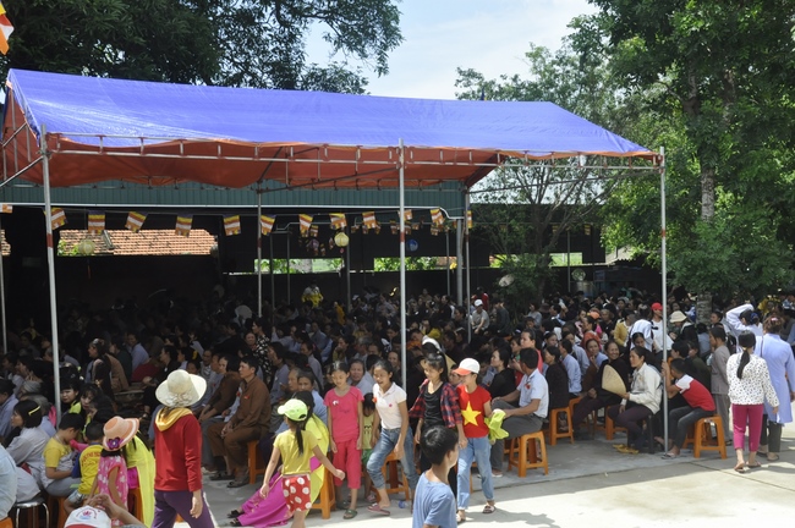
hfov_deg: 43.6
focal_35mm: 45
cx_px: 398
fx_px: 993
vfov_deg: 29.8
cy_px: 264
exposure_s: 1/500
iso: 800
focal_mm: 30
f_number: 11
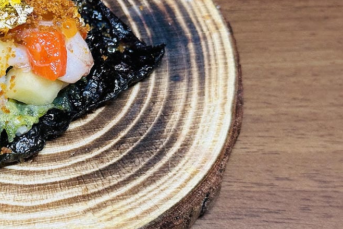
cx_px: 31
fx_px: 867
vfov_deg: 15.0
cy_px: 82
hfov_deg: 21.8
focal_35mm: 91
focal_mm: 6.86
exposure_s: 1/40
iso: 250
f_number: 1.78
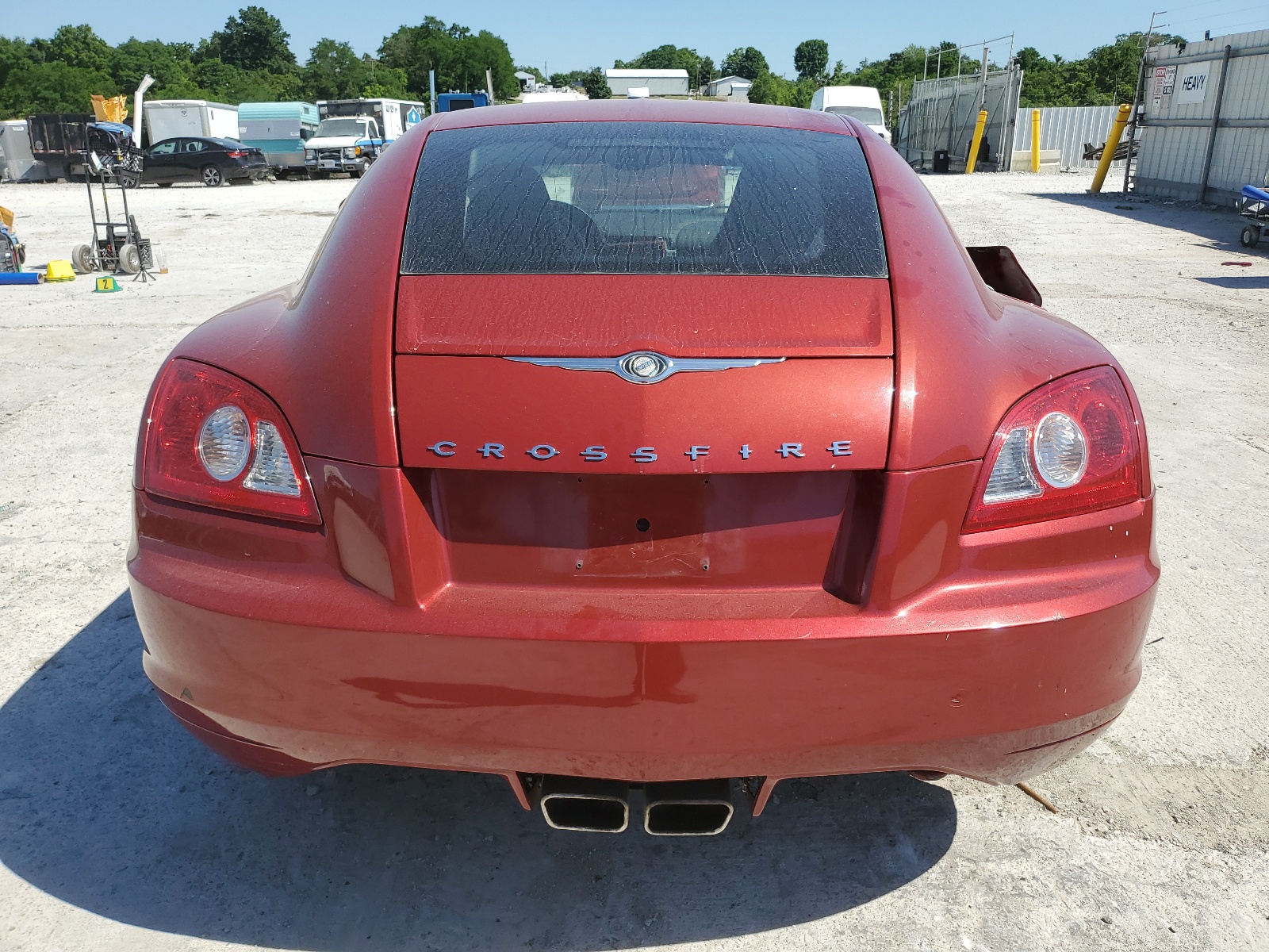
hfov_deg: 67.3
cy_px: 476
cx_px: 634
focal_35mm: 26
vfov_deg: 53.1
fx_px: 953
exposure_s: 1/3333
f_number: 1.5
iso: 50
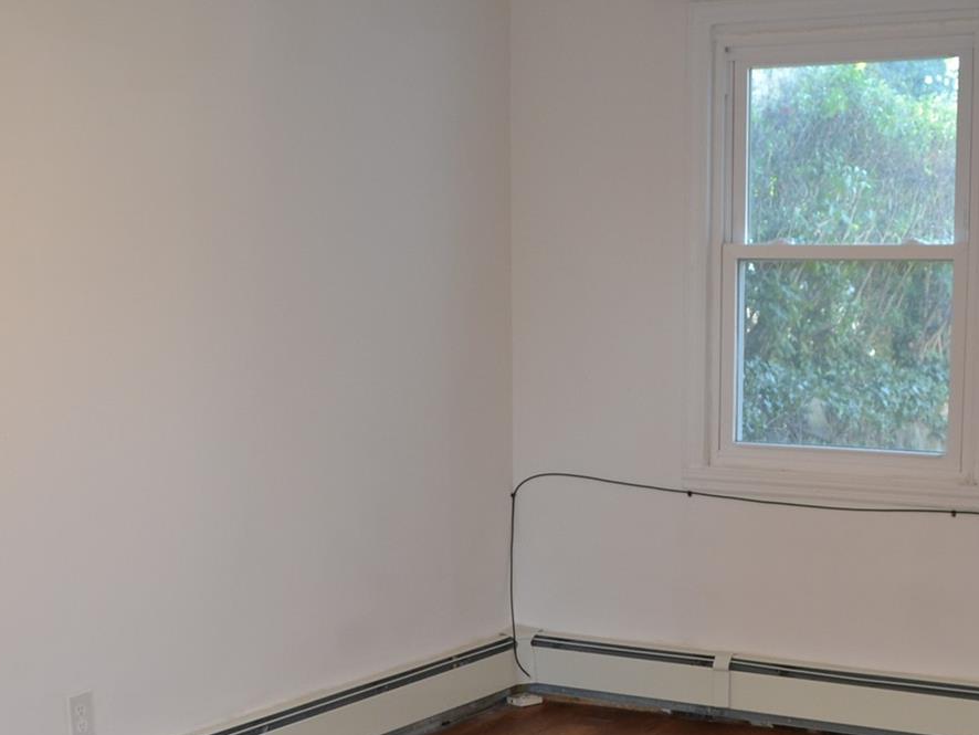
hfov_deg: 32.2
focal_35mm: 60
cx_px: 513
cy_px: 576
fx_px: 1697
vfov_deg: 24.1
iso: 400
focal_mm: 18
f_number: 4
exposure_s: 1/80
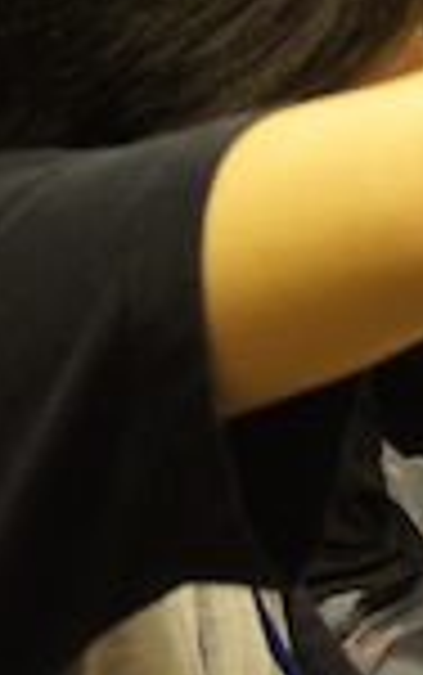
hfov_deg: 11.0
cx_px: 810
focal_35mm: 110
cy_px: 70
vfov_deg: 18.6
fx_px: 2025
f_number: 4
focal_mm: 18
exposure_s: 1/30
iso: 800
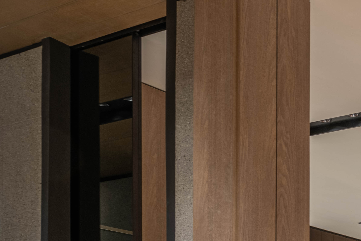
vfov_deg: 17.8
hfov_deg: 21.6
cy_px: 392
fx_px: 662
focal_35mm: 66
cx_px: 624
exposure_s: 1/6
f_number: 10
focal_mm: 16
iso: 100
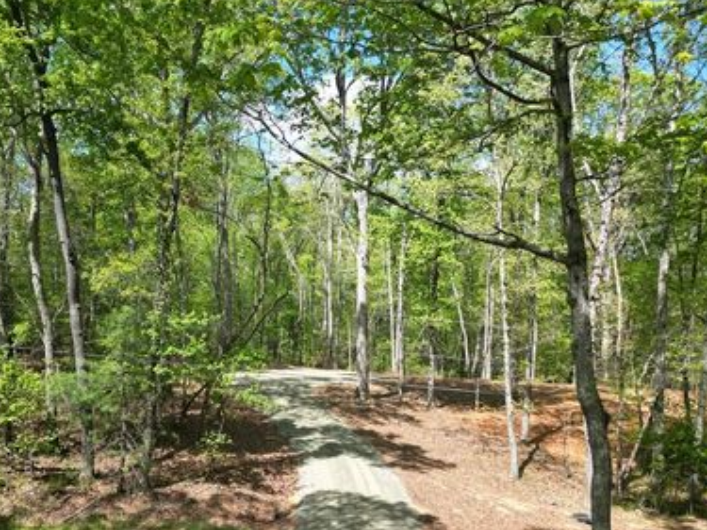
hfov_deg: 56.6
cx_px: 300
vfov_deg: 43.6
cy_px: 344
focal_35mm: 32
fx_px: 653
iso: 110
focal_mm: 6.72
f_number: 1.7
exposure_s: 1/1250
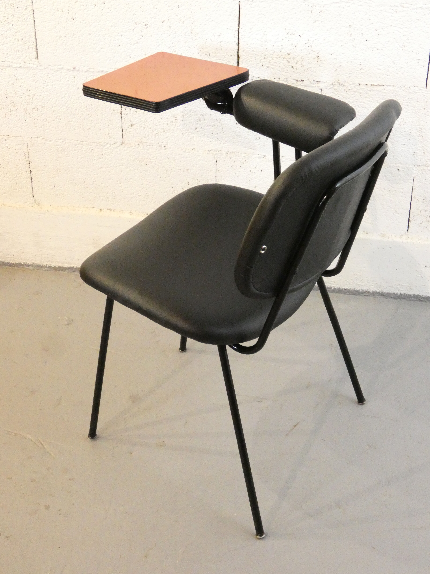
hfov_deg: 24.0
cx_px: 215
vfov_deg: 31.7
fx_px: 1010
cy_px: 287
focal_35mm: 61
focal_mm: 10.8
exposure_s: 1/50
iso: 1600
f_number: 4.1
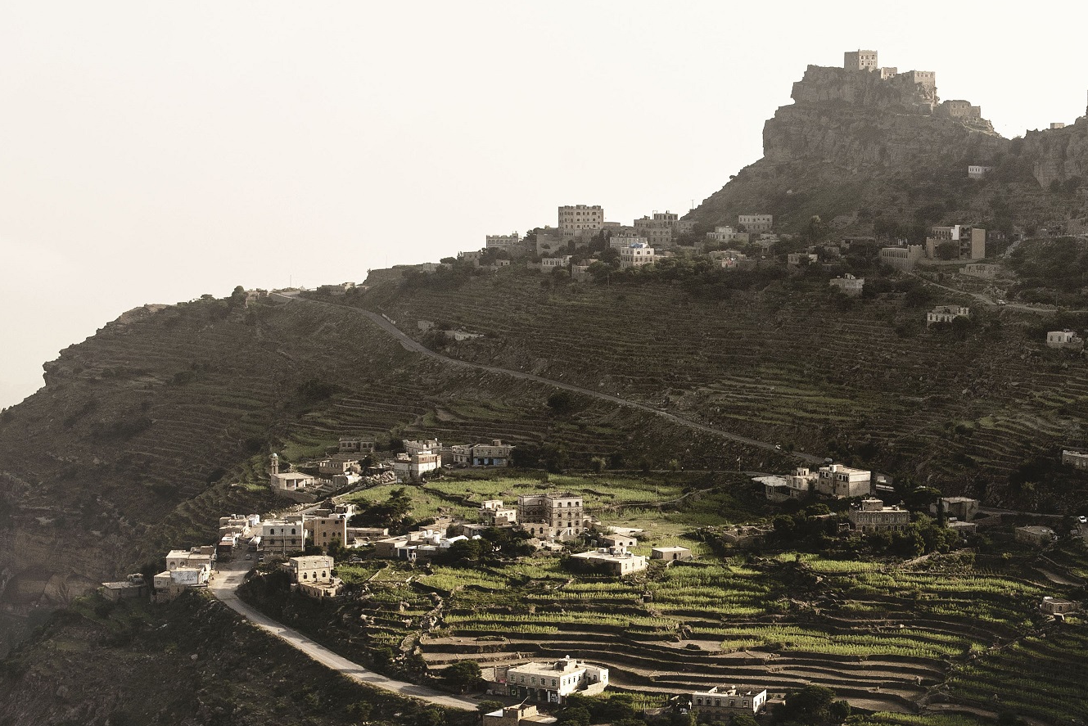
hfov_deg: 23.3
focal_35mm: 86
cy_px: 492
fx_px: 2600
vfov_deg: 15.9
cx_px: 849
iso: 200
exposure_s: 1/500
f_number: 7.1
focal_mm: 38
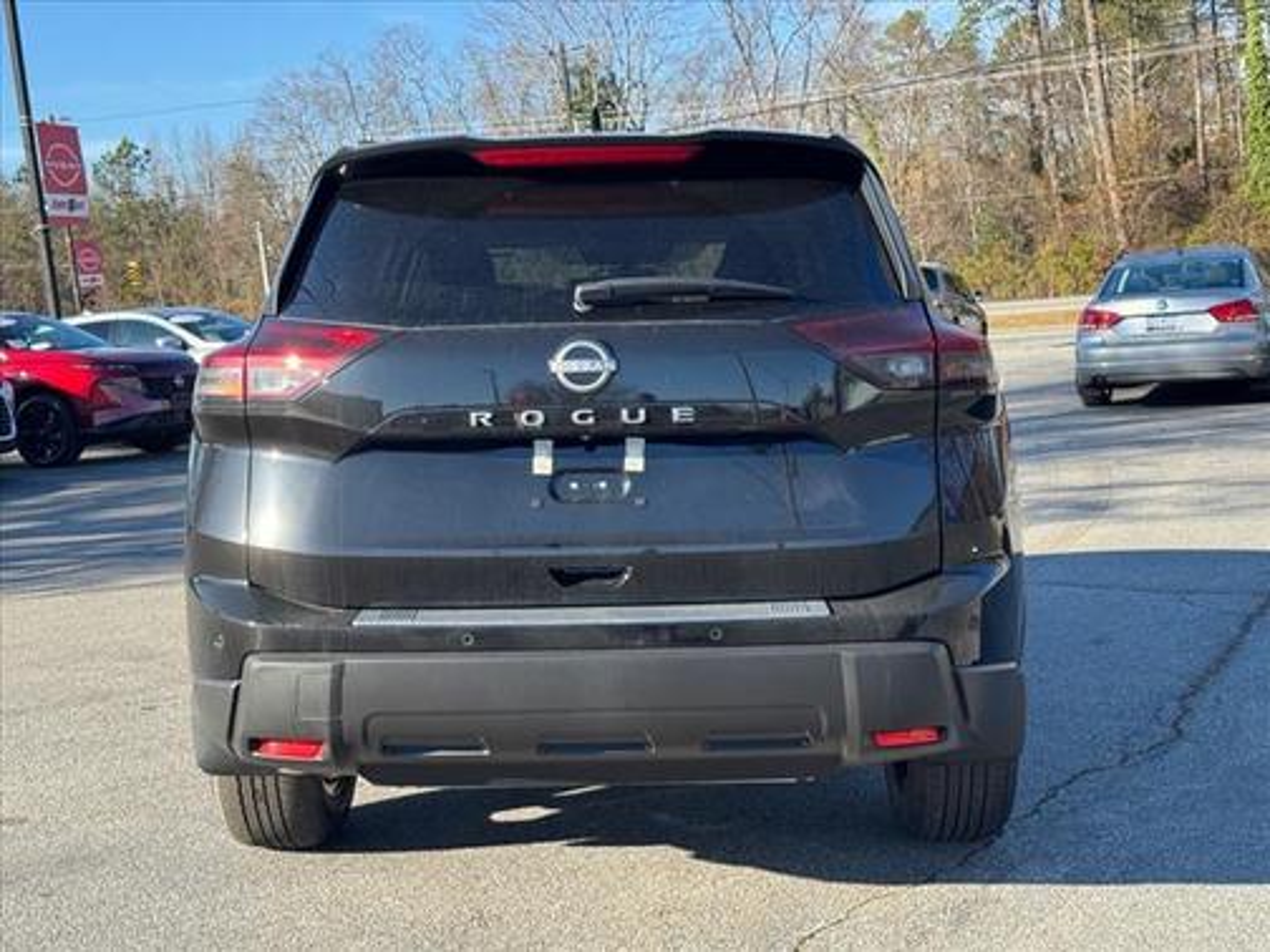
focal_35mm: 48
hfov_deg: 39.7
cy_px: 476
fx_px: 1761
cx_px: 635
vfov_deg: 30.3
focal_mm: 6.76
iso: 64
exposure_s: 1/876
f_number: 1.78
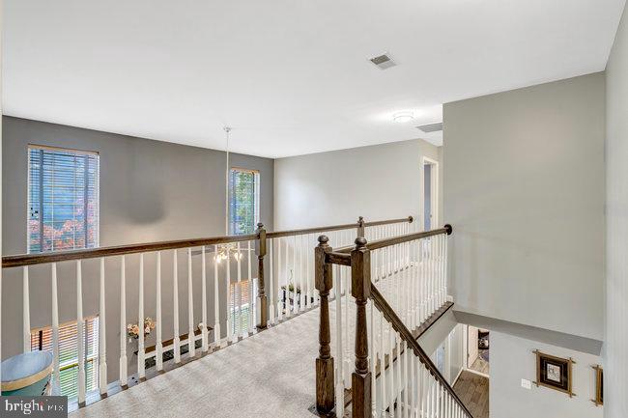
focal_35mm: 16
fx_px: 279
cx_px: 314
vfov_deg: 73.7
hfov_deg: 96.8
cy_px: 209
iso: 1250
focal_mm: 16
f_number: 8
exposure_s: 1/13
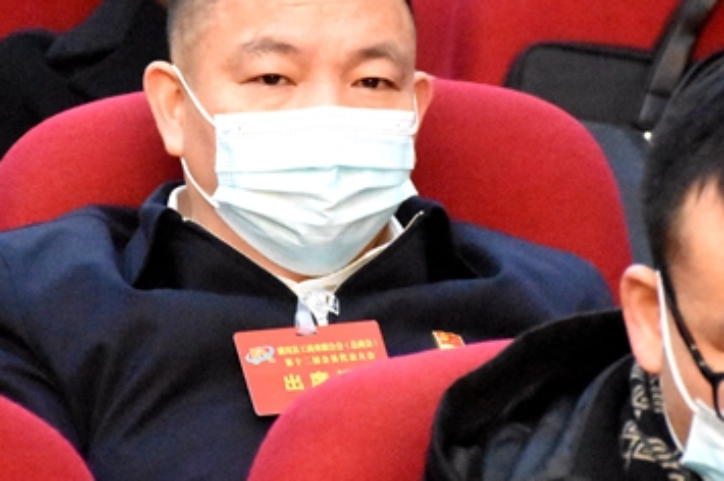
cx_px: 322
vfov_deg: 3.9
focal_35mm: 355
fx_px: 7135
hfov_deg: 5.8
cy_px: 207
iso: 22800
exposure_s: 1/160
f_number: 5.6
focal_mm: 105
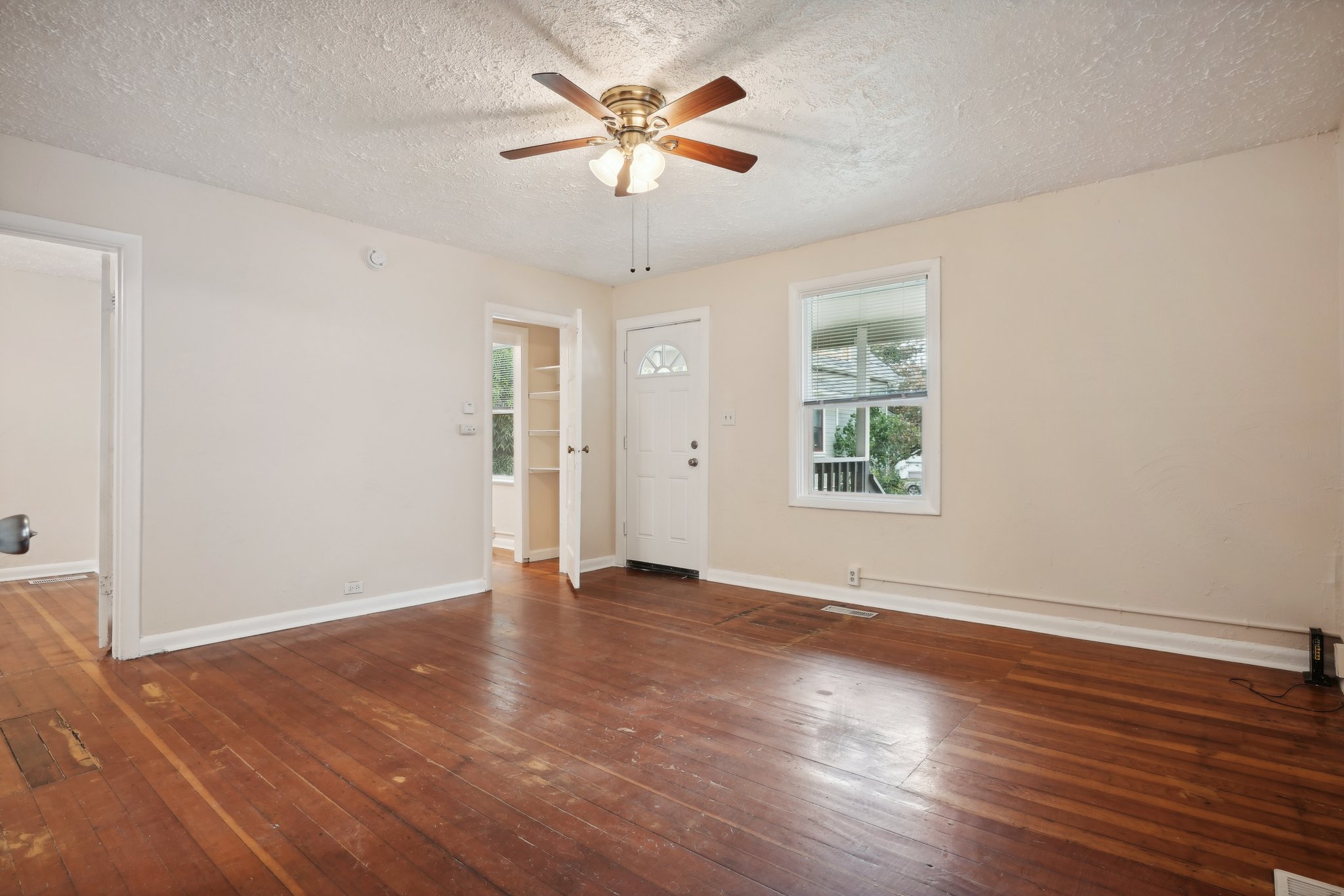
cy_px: 448
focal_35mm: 18
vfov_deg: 67.4
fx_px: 672
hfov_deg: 90.0
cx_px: 672
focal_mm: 18
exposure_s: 1/8
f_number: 8
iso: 400
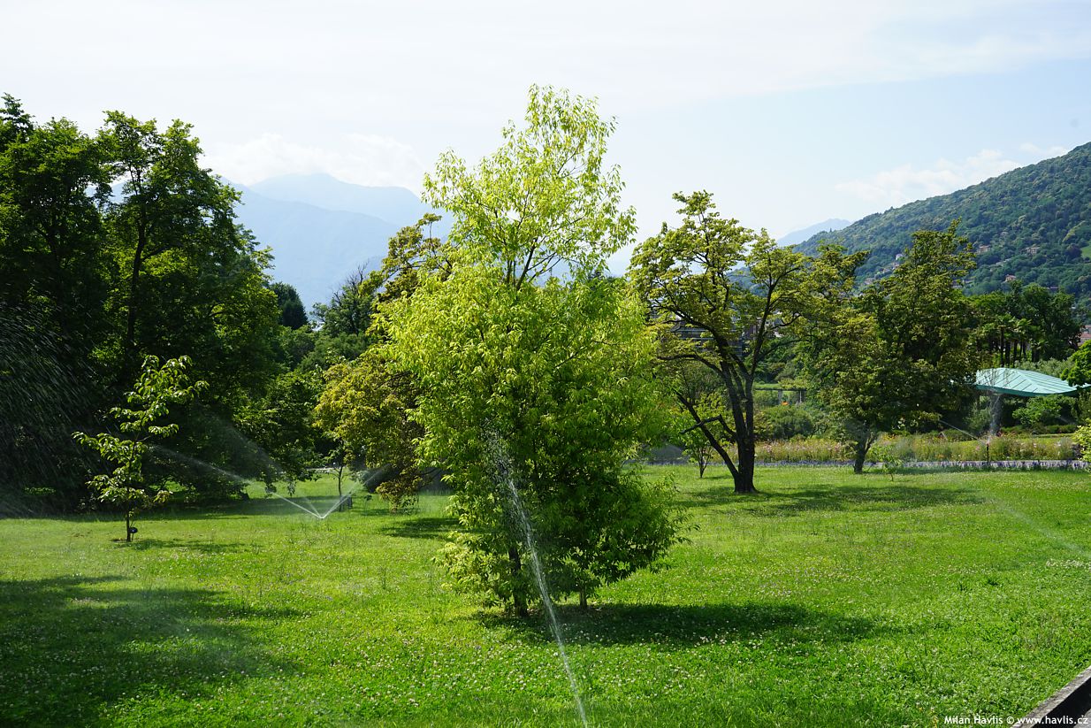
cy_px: 364
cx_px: 546
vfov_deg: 34.2
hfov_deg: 49.5
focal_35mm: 39
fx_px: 1182
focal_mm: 39
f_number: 10
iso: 100
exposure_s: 1/100
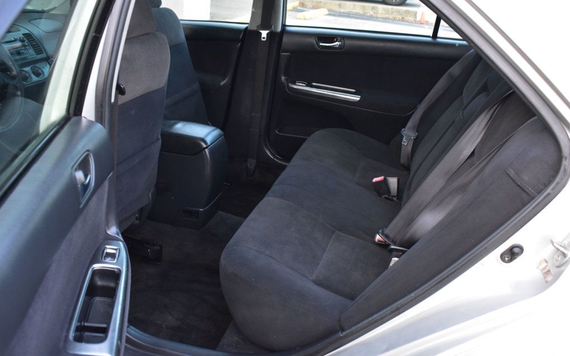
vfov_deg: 35.8
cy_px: 185
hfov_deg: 54.7
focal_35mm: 36
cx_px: 287
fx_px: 552
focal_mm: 23
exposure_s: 1/15
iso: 1600
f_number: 5.6
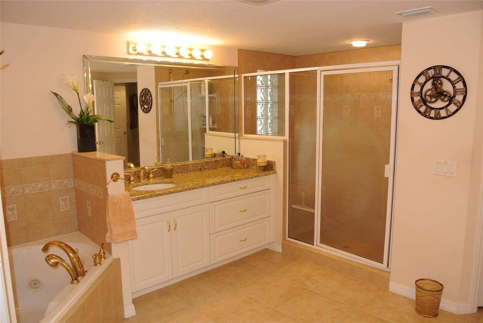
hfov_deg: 67.3
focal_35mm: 27
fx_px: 363
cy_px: 162
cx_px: 242
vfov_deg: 48.0
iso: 220
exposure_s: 1/60
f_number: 3.5
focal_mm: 10
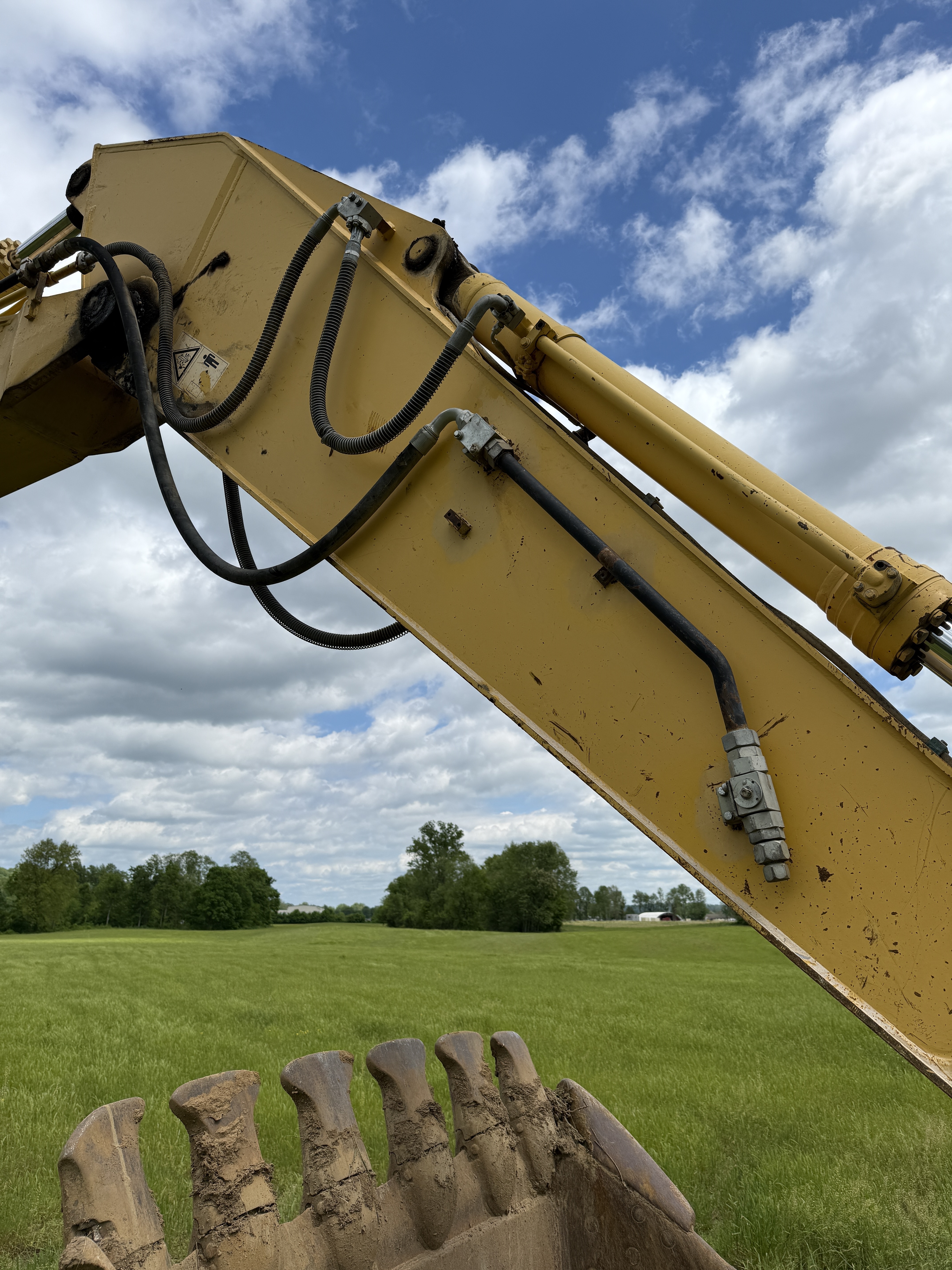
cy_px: 635
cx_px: 476
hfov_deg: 56.8
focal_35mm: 24
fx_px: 880
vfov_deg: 71.6
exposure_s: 1/6711
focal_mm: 6.76
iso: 80
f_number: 1.78
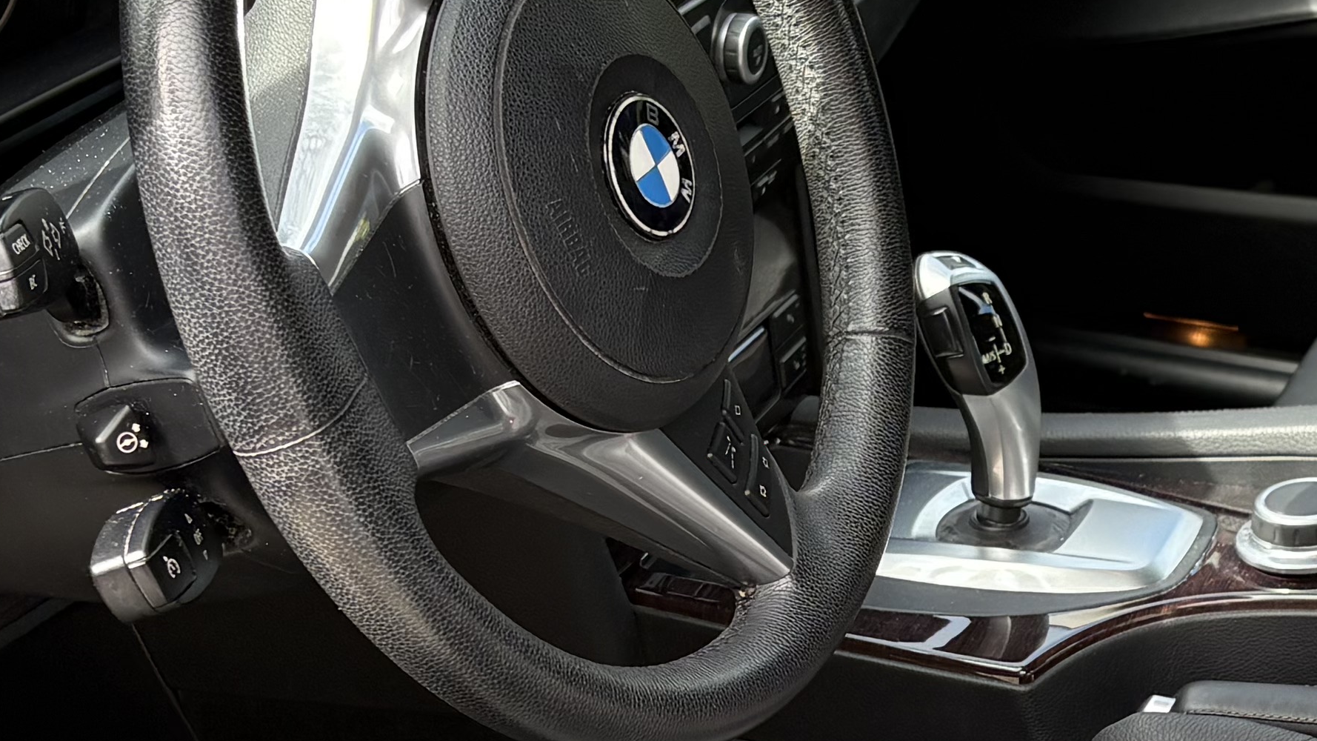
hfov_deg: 23.1
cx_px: 1051
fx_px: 3178
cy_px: 666
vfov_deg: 13.2
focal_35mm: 91
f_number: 1.6
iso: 50
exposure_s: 1/388
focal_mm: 5.96
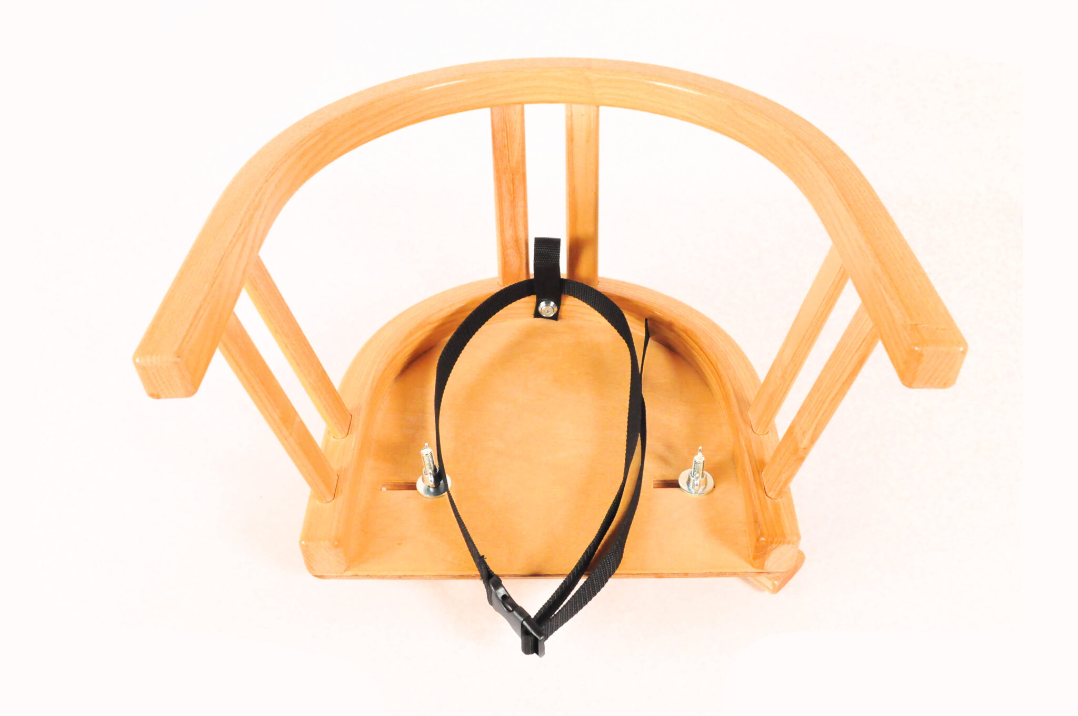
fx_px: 897
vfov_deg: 43.5
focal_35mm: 30
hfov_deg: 62.0
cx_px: 539
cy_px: 358
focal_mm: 20
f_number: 9
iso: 3200
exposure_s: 1/320
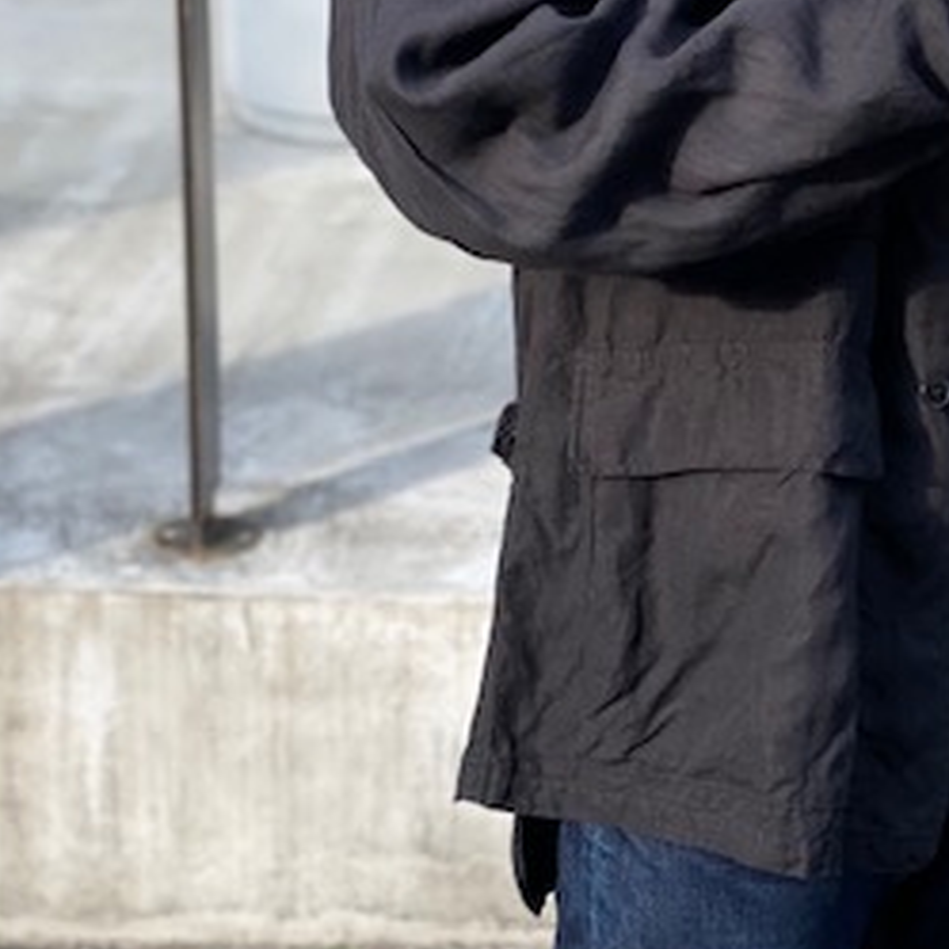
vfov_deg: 14.7
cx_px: 873
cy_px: 152
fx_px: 3660
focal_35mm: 118
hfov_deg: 14.6
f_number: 2
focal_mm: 6
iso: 20
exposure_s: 1/171
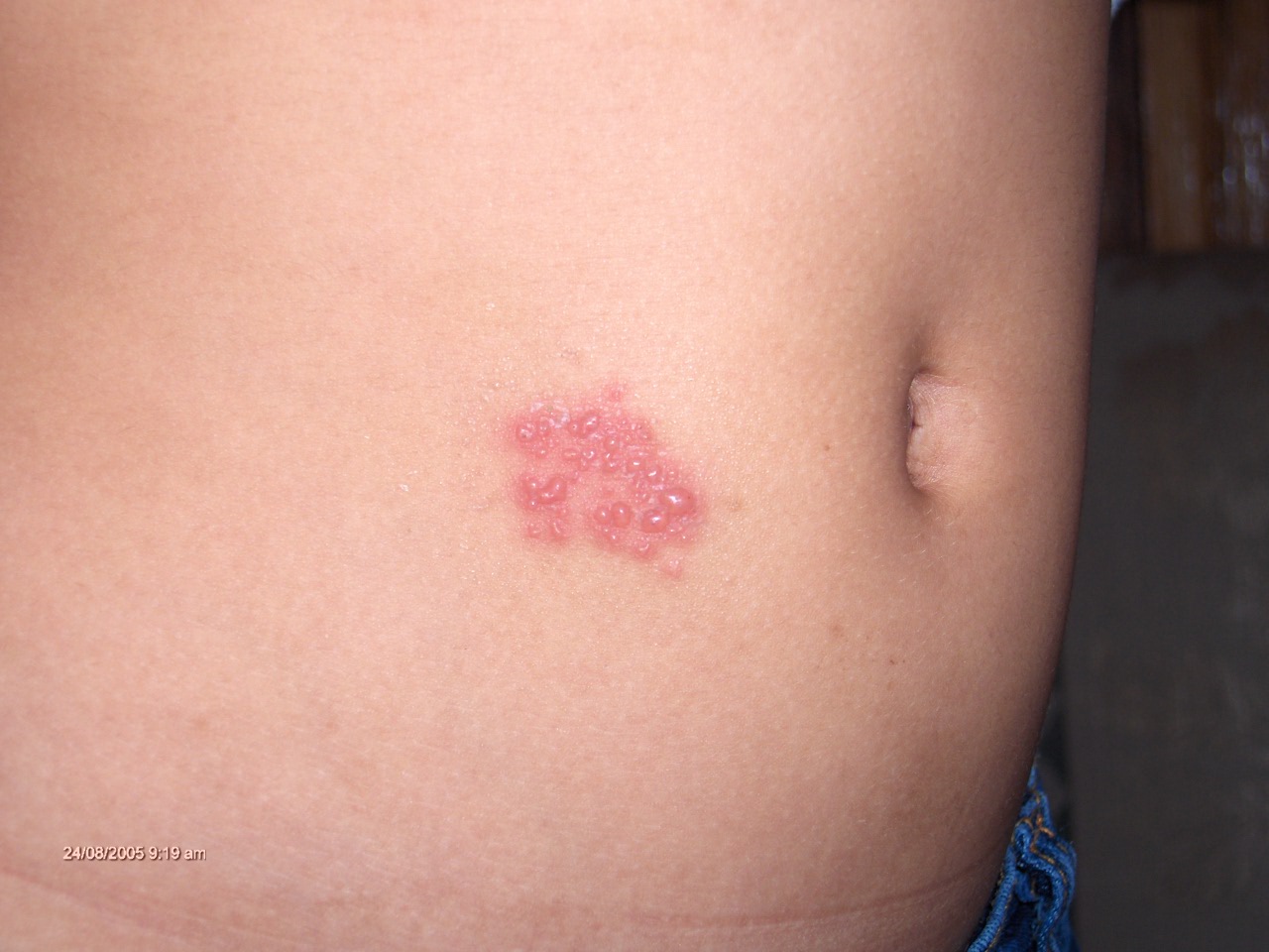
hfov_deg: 27.8
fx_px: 2566
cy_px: 476
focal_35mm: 70
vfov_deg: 21.0
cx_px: 634
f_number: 3.5
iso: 100
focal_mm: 14.3
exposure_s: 1/90
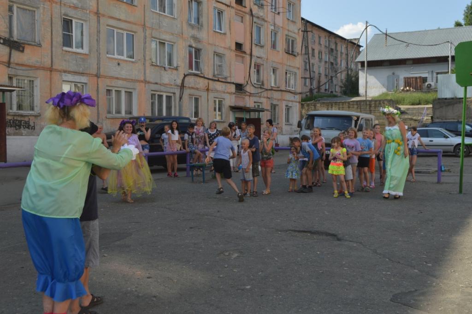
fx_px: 511
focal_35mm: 39
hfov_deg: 49.6
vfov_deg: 34.2
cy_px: 157
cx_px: 236
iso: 100
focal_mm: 26
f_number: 6.3
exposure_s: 1/160
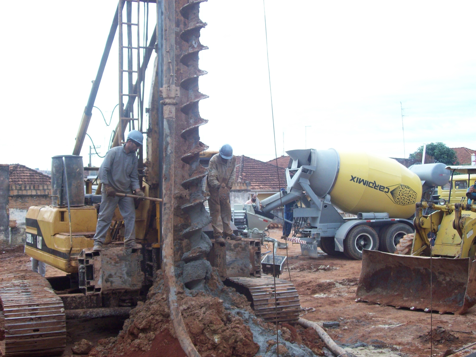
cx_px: 238
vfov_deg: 32.2
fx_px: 619
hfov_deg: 42.1
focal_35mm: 45
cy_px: 178
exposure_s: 1/365
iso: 80
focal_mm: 7.6
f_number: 3
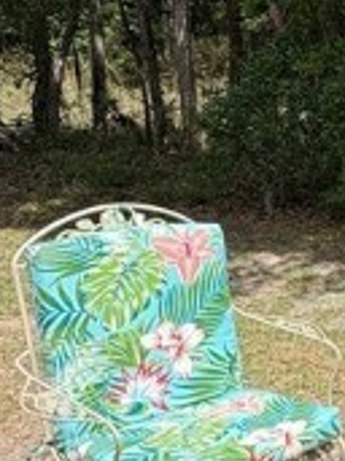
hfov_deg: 19.3
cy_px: 256
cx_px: 561
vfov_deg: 30.7
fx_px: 838
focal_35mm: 63
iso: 50
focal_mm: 2.22
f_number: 2.2
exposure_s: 1/2028
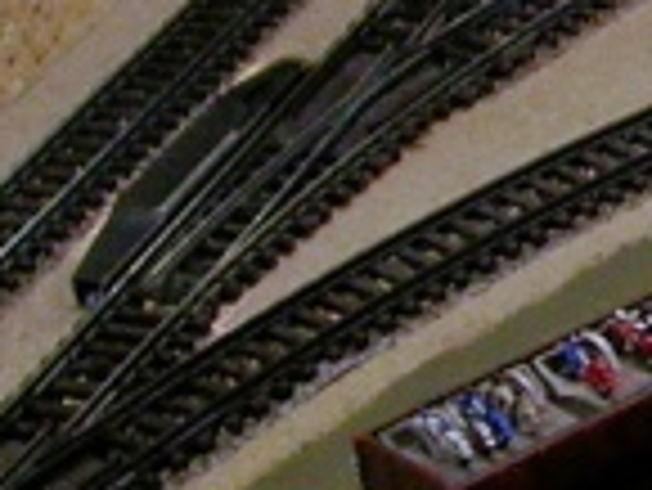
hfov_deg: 8.5
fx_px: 3940
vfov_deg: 7.1
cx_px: 1632
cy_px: 306
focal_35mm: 209
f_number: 2.6
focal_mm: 7.85
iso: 156
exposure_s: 1/3.8
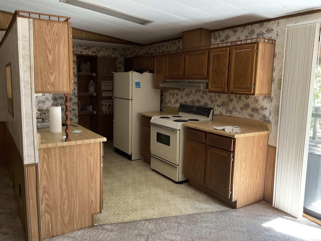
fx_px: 269
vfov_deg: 48.2
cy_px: 120
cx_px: 160
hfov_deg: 61.7
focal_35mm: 29
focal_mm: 3
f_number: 1.8
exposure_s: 1/53
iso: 320
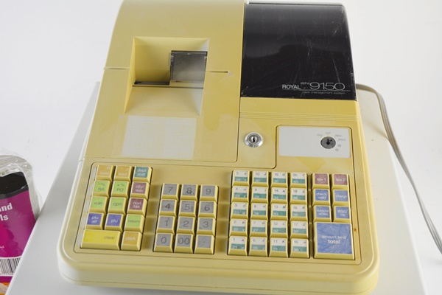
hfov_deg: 37.9
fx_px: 645
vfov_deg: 25.8
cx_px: 221
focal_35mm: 52
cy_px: 148
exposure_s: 1/125
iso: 360
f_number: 5.6
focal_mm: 35
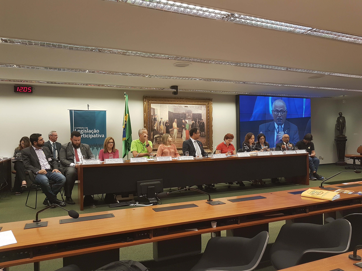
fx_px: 272
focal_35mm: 26
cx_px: 181
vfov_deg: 53.1
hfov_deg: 67.3
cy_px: 136
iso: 64
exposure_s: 1/60
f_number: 1.7
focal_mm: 4.2
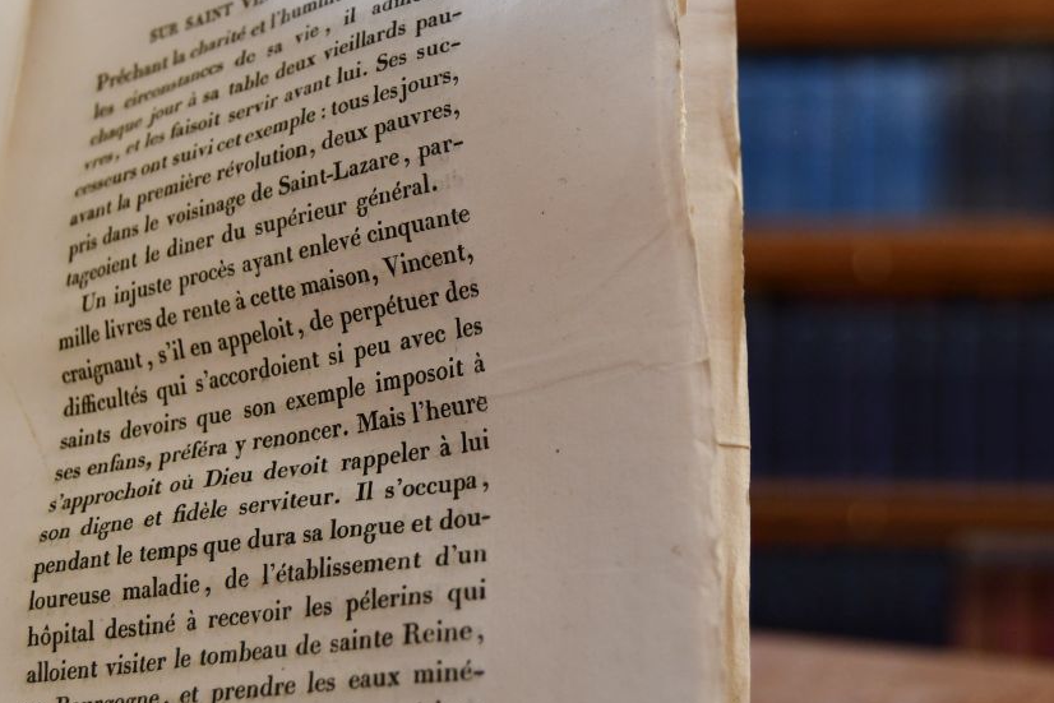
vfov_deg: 22.3
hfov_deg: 32.9
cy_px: 386
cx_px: 481
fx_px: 1786
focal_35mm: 61
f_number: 3.8
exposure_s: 1/160
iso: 800
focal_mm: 24
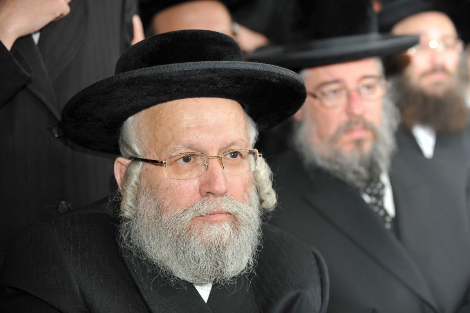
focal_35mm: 70
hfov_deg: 28.9
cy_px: 156
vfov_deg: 19.4
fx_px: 913
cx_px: 235
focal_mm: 70
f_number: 3.5
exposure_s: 1/125
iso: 400
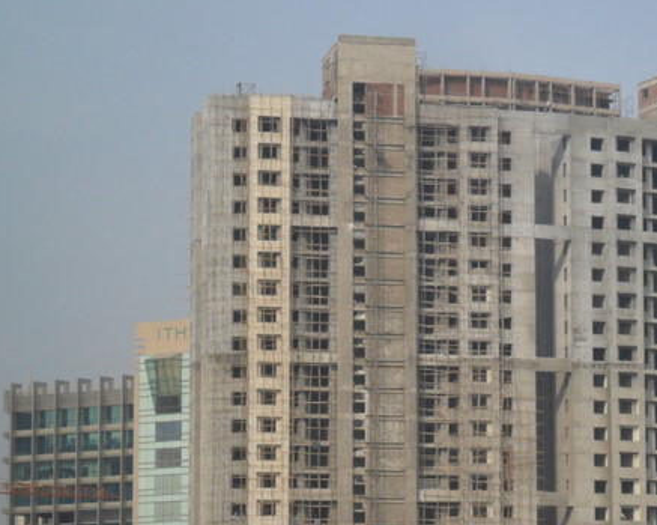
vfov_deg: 10.3
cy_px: 377
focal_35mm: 150
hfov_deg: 12.8
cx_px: 532
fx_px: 2915
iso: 100
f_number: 4.3
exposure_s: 1/750
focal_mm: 15.4
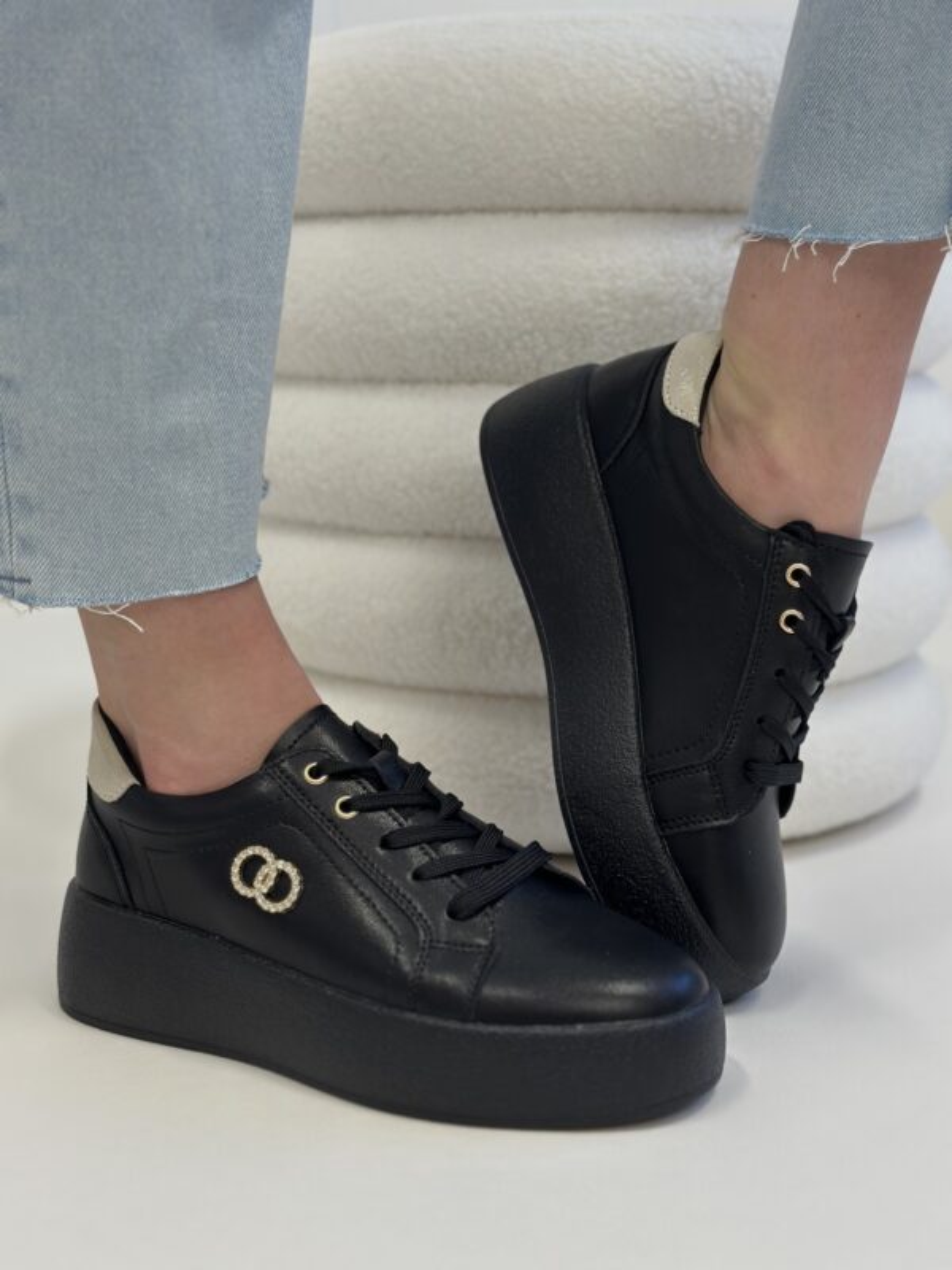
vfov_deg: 39.7
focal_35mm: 48
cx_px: 476
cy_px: 635
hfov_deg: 30.3
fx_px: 1760
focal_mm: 6.86
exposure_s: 1/100
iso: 160
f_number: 1.78
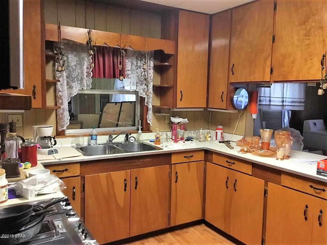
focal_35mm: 31
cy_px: 122
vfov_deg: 45.4
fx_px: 293
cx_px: 164
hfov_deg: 58.4
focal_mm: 3.3
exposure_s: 1/30
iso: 125
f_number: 2.4
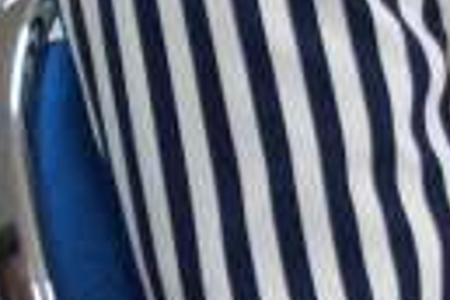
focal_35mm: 1088
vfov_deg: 1.3
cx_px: 1284
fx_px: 13599
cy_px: -476
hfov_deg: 1.9
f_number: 6.3
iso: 6400
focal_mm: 175
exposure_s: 1/100
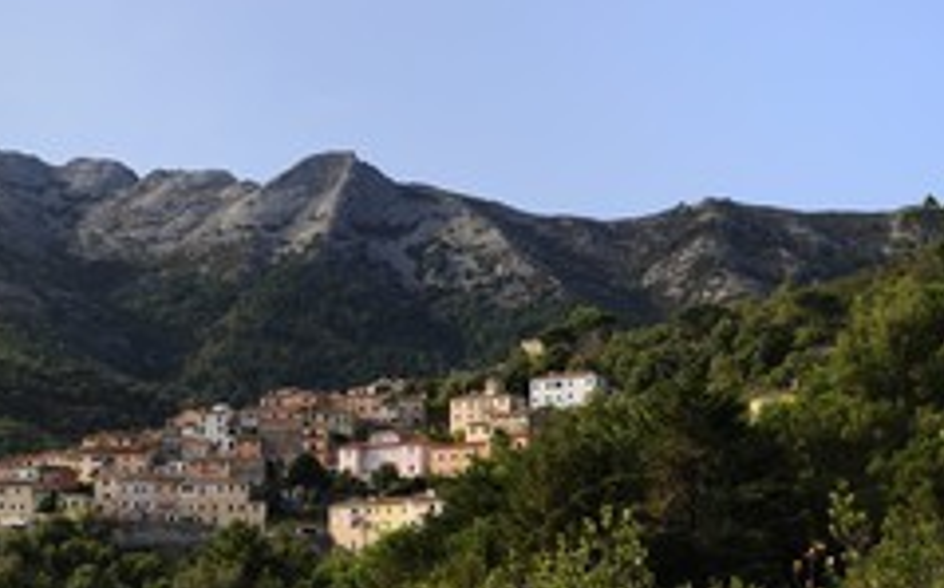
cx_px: 296
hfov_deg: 33.1
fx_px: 1568
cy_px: 529
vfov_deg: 20.8
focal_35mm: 61
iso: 200
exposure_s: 1/100
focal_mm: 34
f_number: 14
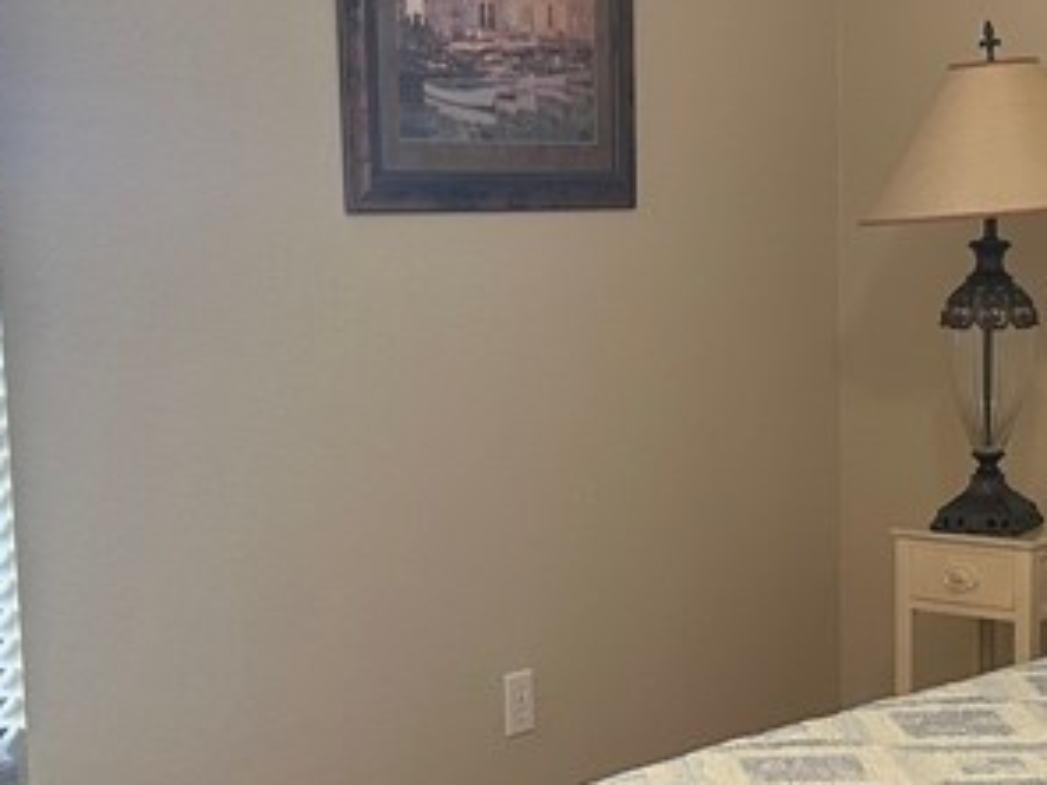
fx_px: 2510
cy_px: 587
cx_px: 852
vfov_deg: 17.7
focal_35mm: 83
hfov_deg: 23.2
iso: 160
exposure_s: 1/60
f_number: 1.78
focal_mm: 6.86
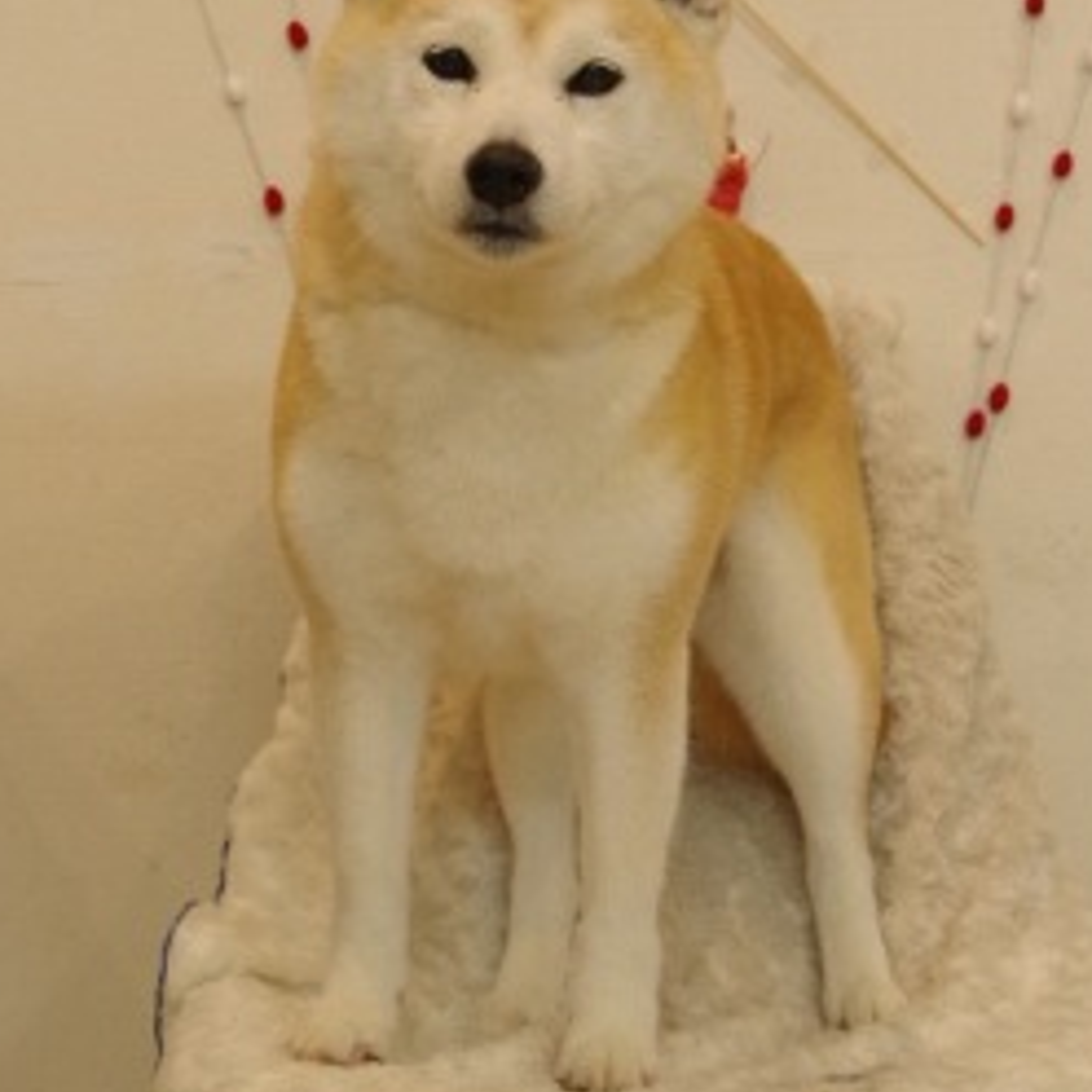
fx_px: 2784
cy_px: 313
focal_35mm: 78
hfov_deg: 22.2
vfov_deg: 22.0
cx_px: 542
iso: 3200
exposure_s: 1/80
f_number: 7.1
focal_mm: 38
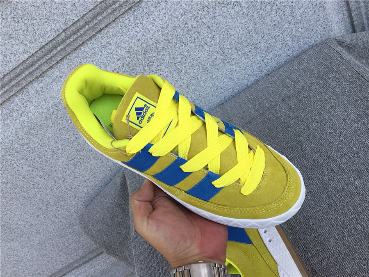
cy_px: 138
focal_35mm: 31
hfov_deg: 58.4
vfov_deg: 45.4
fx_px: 330
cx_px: 184
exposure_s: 1/450
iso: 25
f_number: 2.4
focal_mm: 3.3
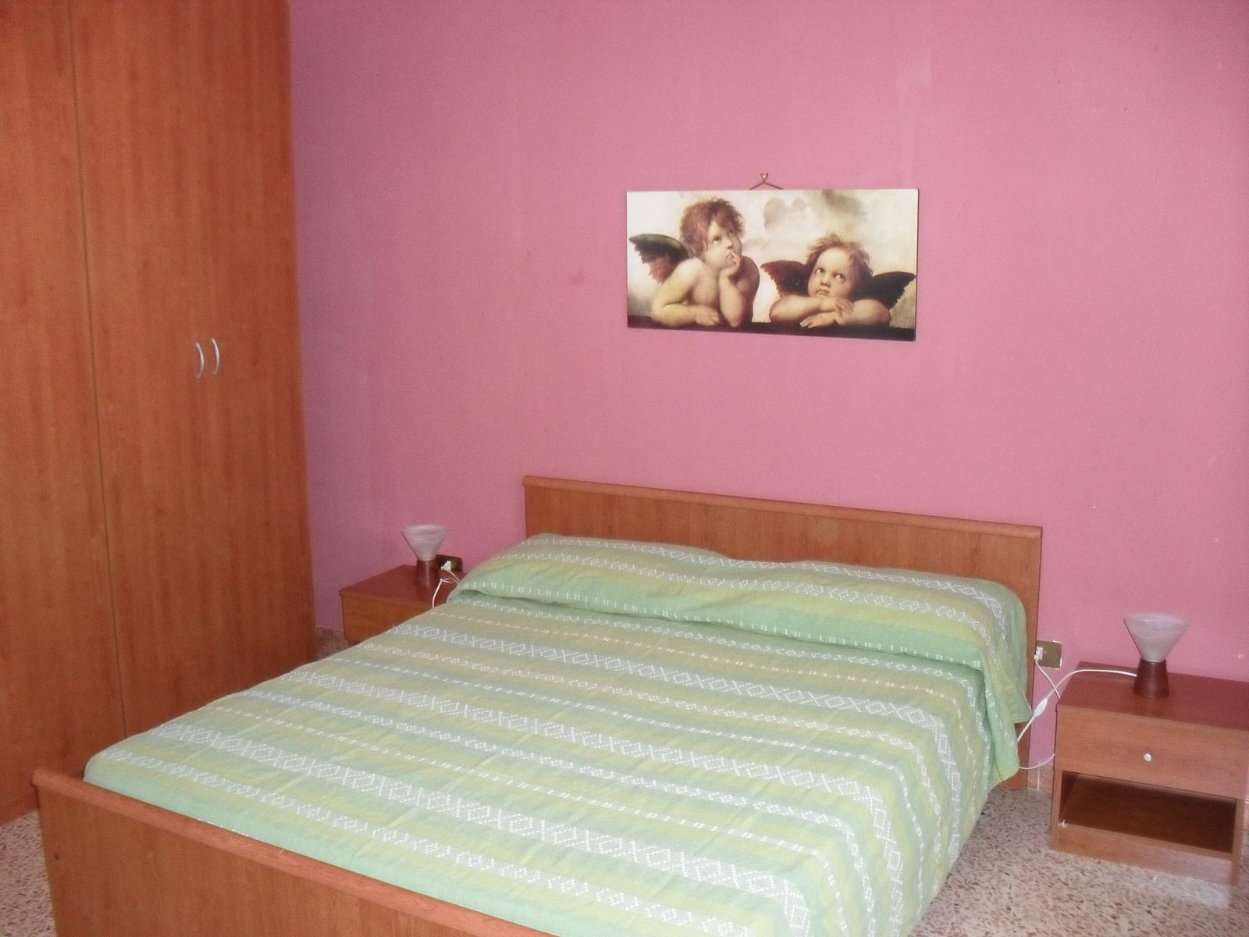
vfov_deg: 40.7
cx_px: 624
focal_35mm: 35
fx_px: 1263
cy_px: 468
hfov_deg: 52.6
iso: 320
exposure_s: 1/45
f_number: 3.2
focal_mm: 6.3
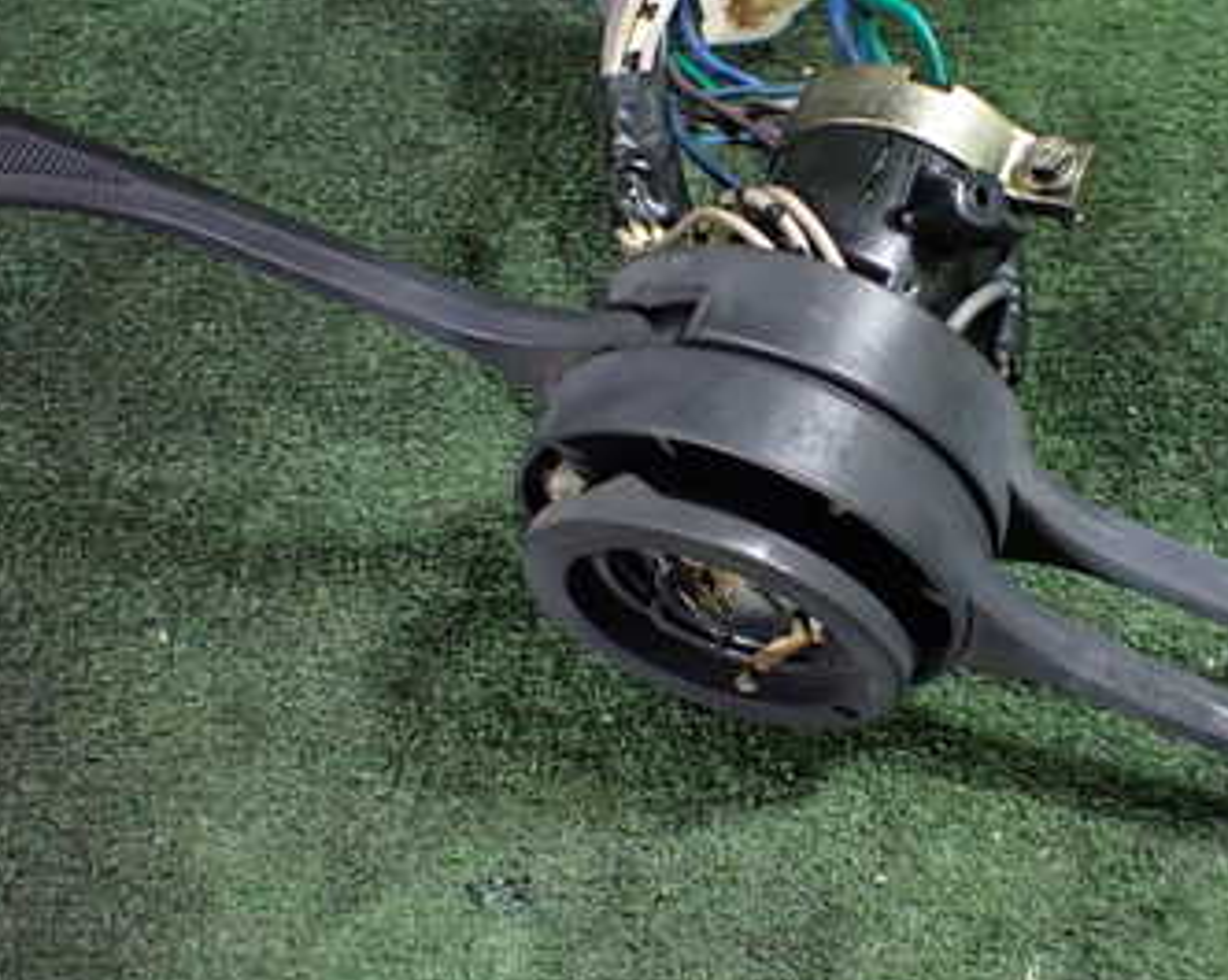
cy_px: 414
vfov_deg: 28.5
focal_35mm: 53
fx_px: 1925
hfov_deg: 35.0
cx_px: 843
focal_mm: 5.4
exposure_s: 1/60
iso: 800
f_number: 2.3
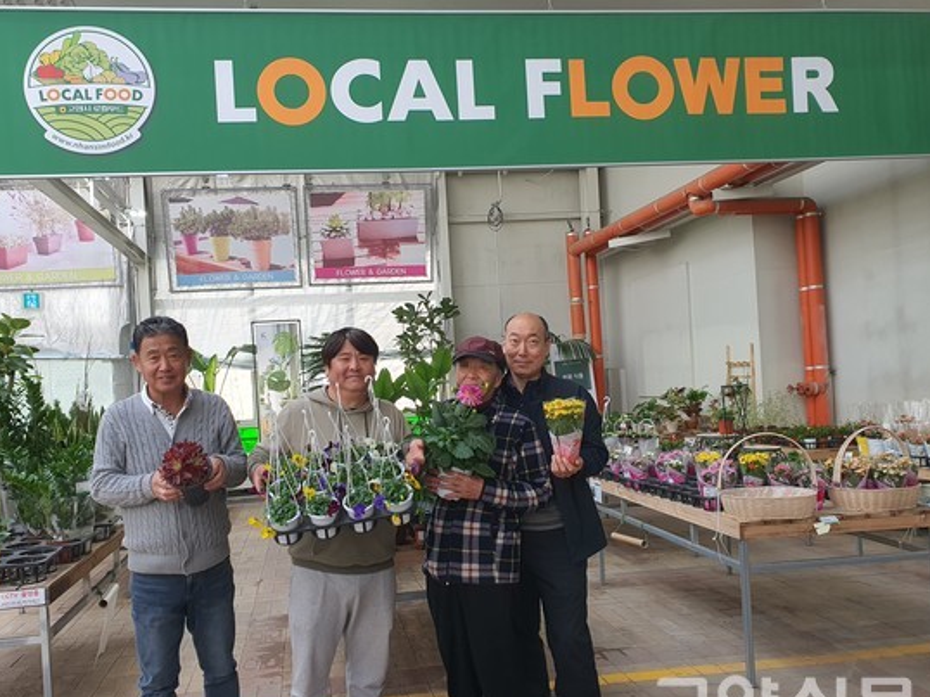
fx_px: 779
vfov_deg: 48.1
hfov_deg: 61.6
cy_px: 387
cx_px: 422
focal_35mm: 29
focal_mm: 4.3
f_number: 2.4
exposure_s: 1/120
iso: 64
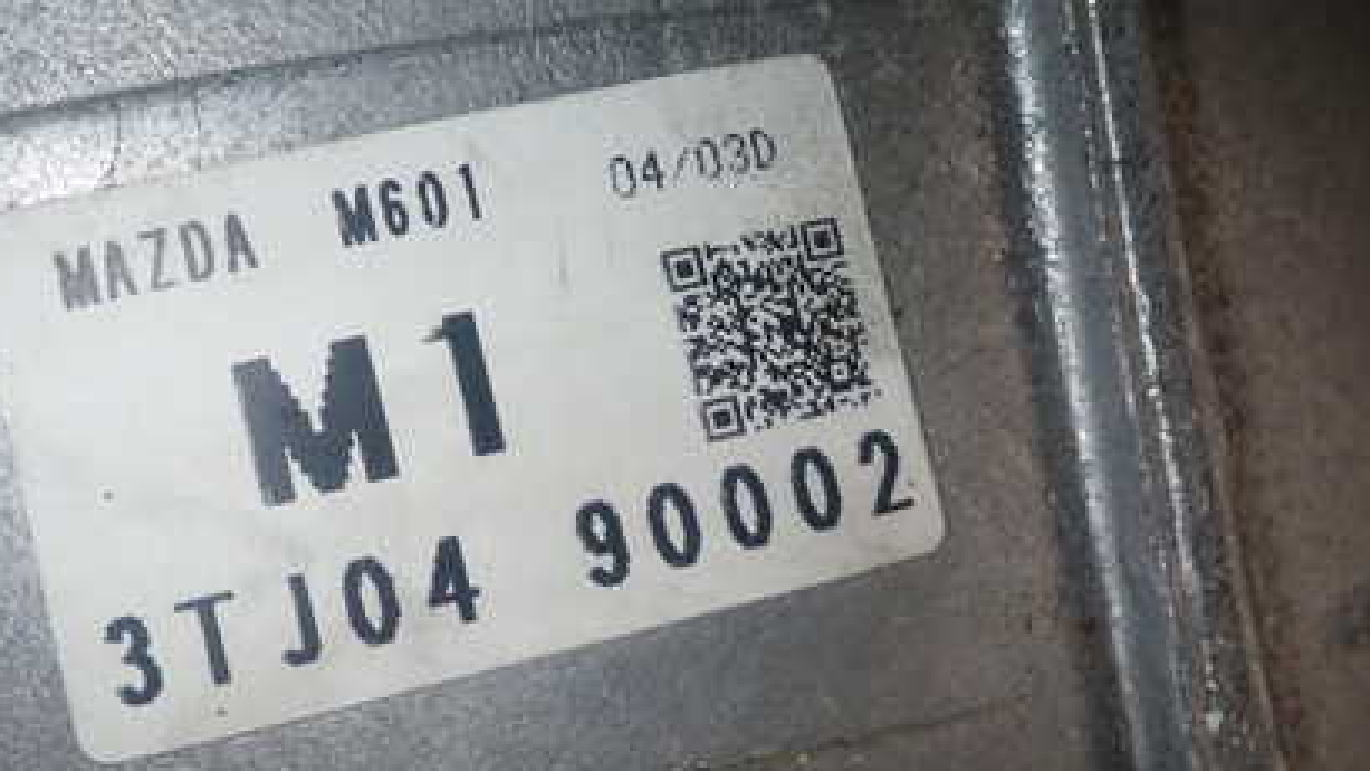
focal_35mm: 48
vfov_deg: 24.9
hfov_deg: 42.7
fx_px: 1744
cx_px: 536
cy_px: 406
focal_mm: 5.4
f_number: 6.3
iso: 200
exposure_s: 1/30
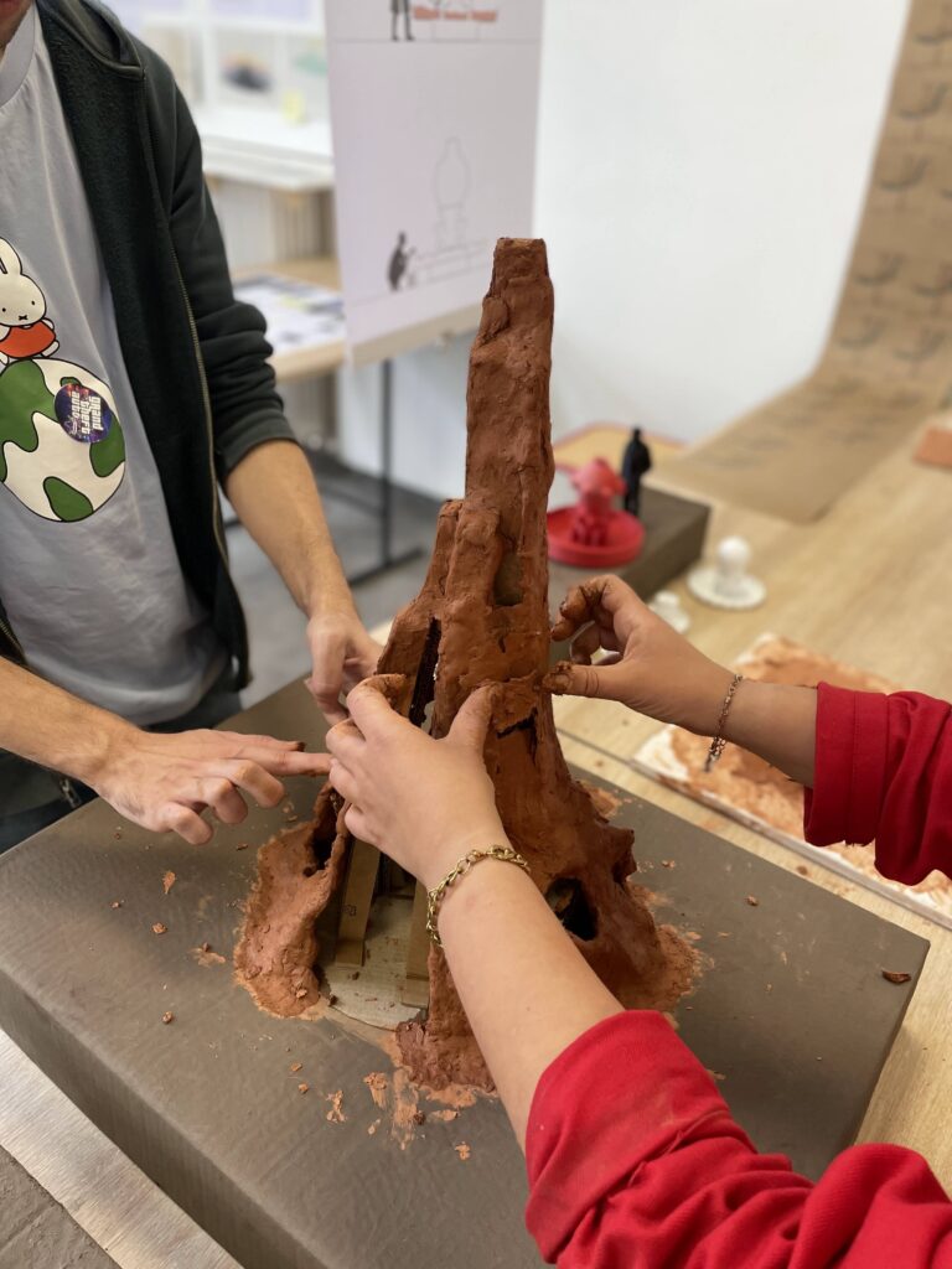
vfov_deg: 67.3
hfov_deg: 53.1
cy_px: 634
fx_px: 953
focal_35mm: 26
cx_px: 476
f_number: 1.6
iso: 64
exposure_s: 1/100
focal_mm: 4.2
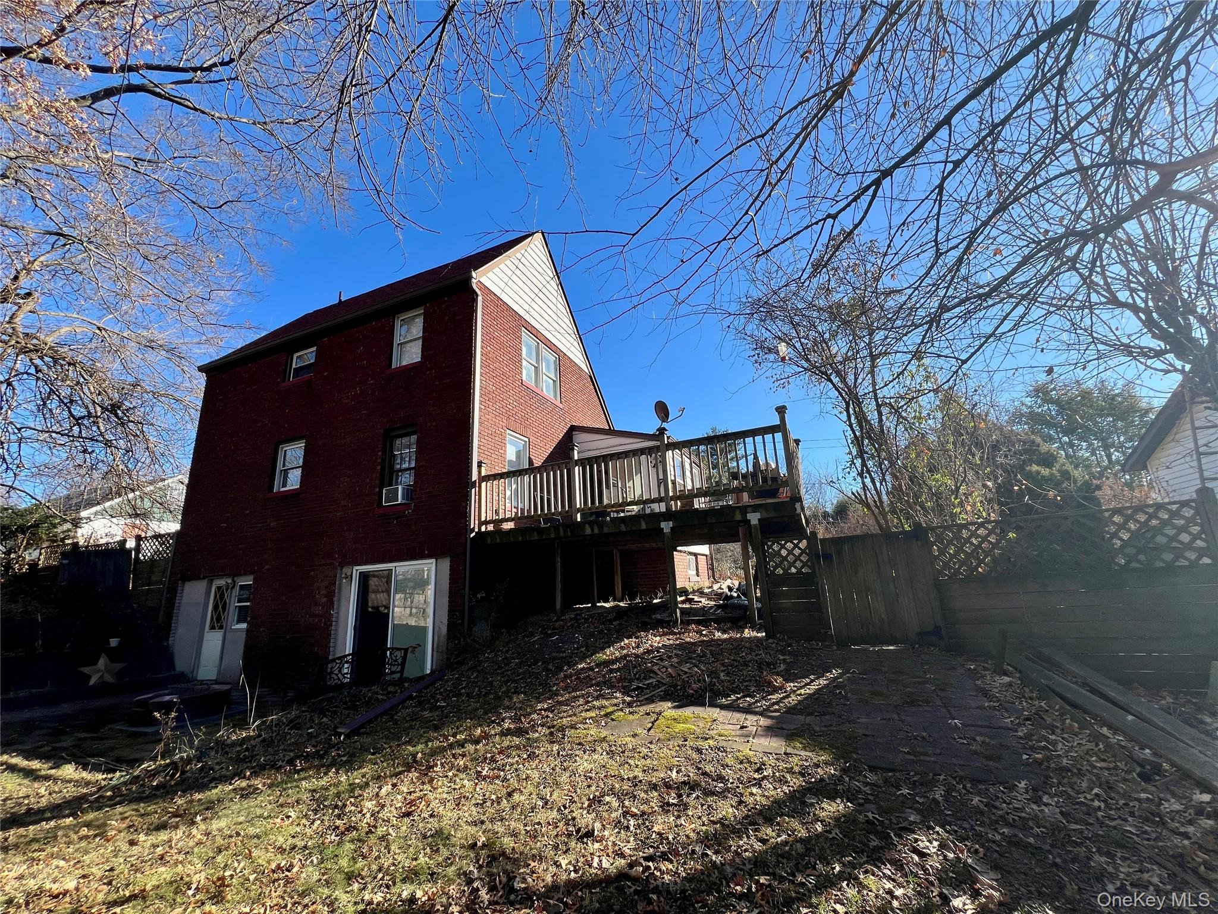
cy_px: 457
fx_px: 457
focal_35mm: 13
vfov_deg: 89.9
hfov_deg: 106.2
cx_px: 609
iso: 32
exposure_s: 1/779
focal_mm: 1.57
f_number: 1.8
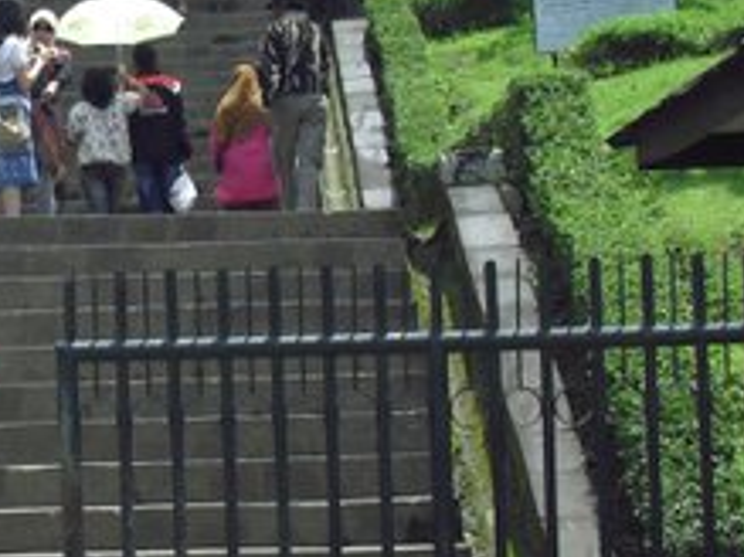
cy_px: 221
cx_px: -163
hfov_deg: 13.8
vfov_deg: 10.7
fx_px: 2986
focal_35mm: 139
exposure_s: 1/160
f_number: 8
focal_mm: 6.2
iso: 100
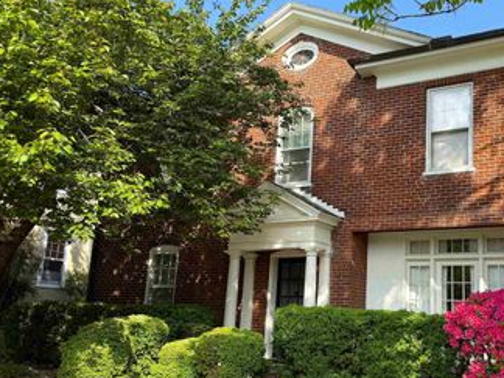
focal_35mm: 37
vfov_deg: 38.6
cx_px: 370
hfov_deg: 48.4
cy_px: 215
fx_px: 539
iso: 100
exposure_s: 1/1727
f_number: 1.78
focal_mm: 6.76
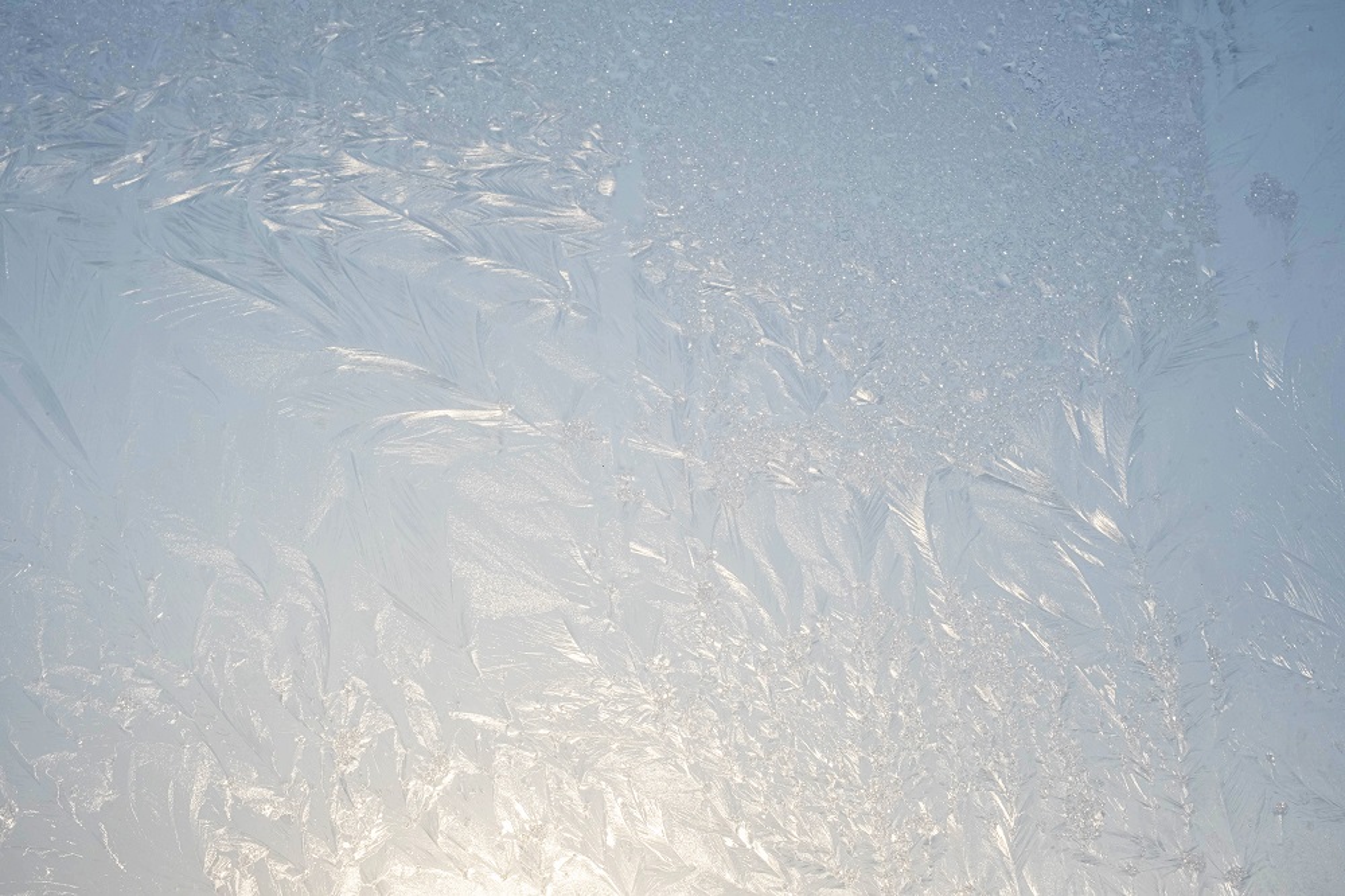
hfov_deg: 27.0
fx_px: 2801
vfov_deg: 18.2
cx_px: 672
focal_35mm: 75
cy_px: 448
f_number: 16
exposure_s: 1/250
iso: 320
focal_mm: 50
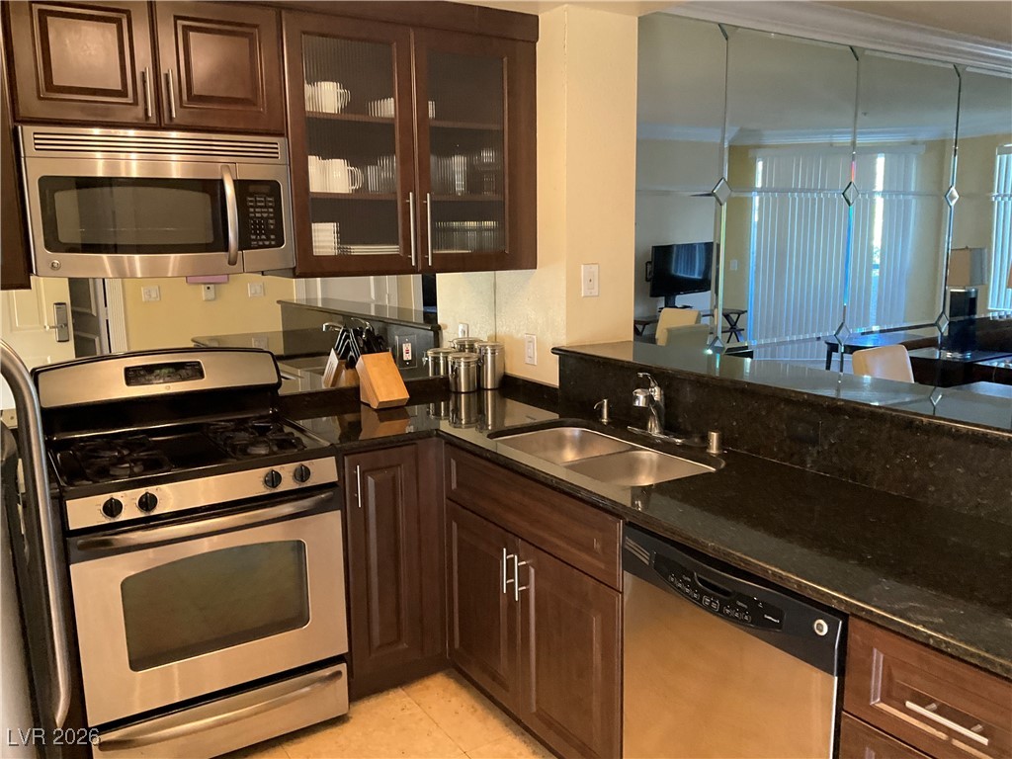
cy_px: 380
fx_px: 848
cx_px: 506
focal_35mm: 29
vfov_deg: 48.2
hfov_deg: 61.7
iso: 250
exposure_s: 1/60
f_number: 1.8
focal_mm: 3
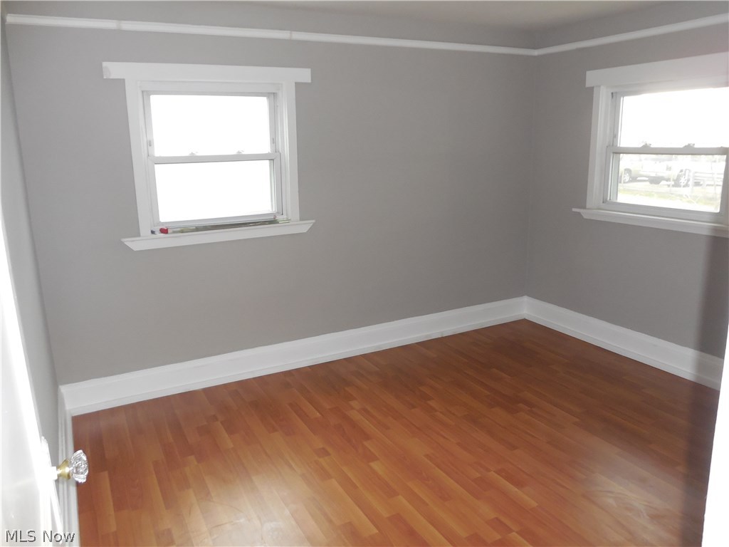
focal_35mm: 26
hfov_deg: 67.3
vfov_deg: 53.1
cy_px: 274
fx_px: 548
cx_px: 364
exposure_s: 1/25
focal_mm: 4.6
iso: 360
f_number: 3.5
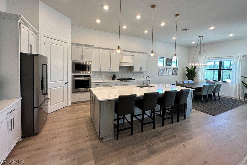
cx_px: 121
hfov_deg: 100.4
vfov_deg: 77.0
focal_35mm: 15
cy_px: 72
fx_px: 103
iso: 160
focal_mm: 2.22
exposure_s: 1/120
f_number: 2.2
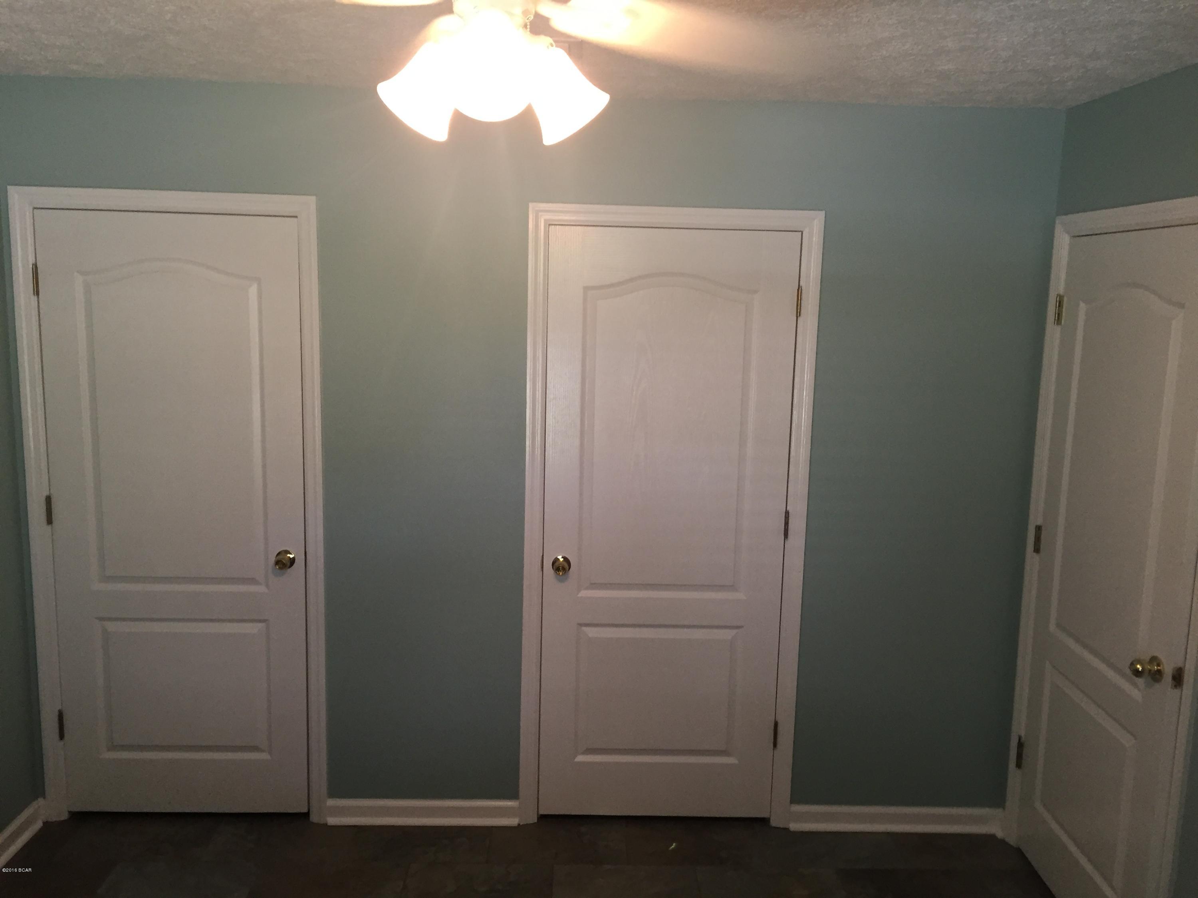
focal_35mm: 29
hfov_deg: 61.7
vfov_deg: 48.2
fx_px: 1004
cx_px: 599
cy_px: 449
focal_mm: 4.15
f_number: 2.2
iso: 125
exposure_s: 1/30
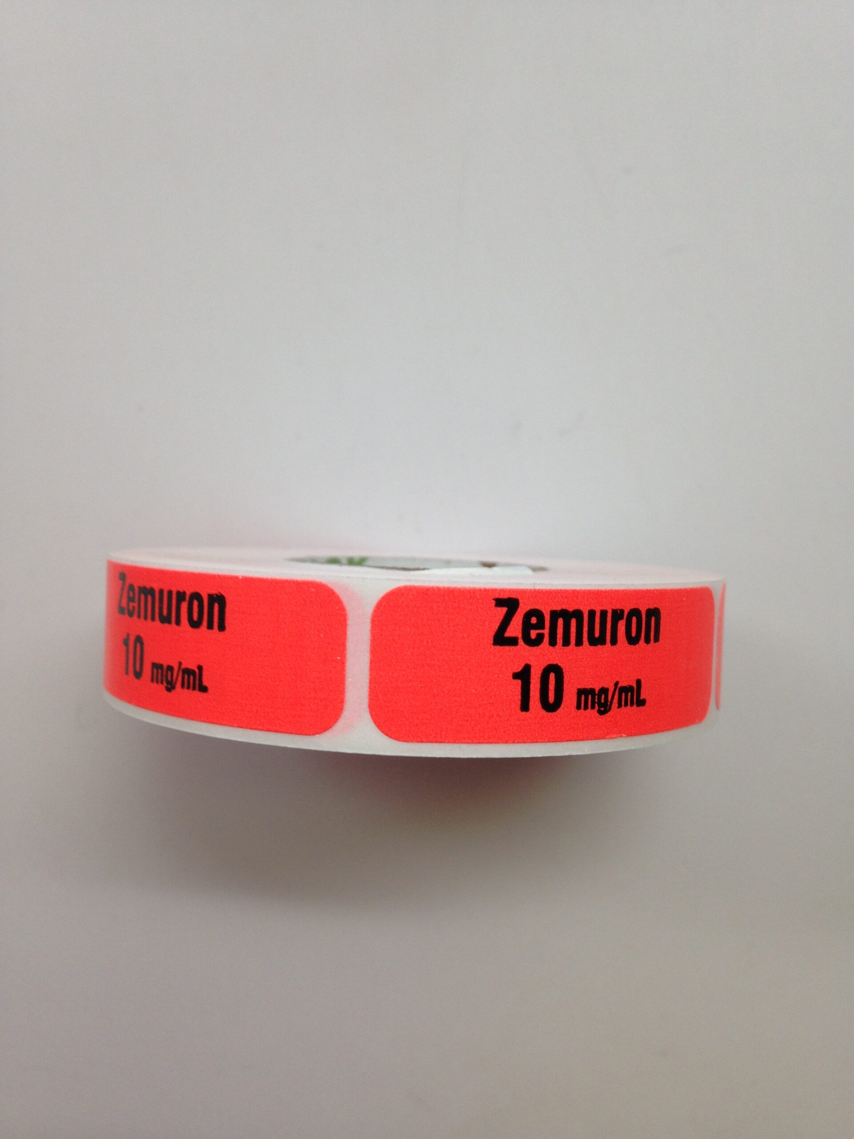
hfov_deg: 42.9
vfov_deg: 55.4
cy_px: 570
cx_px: 427
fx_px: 1086
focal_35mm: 33
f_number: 2.4
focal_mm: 4.12
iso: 50
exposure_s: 1/60
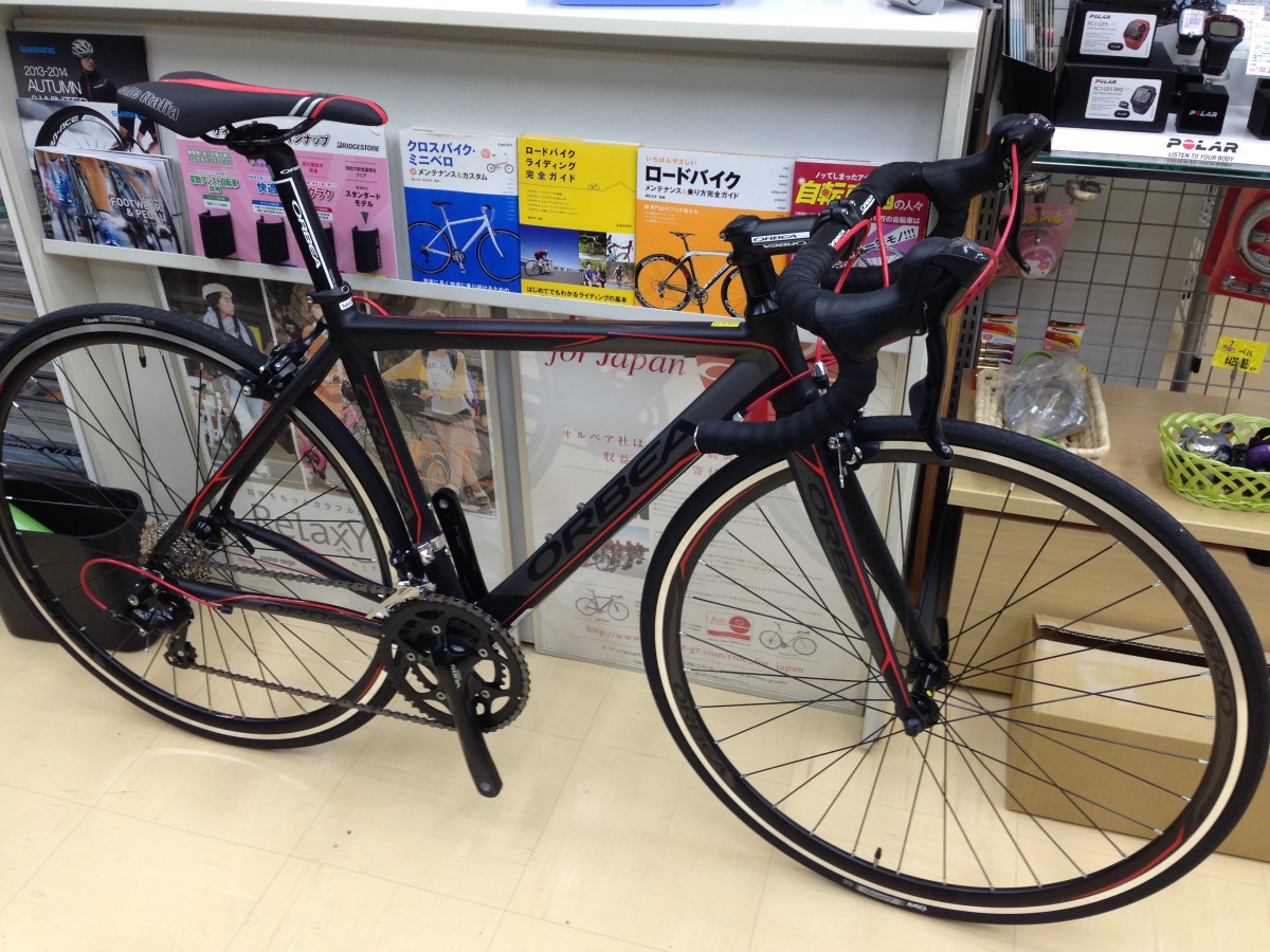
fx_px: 1211
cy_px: 476
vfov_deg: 42.9
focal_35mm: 33
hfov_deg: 55.4
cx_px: 635
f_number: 2.4
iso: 64
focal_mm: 4.12
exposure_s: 1/30
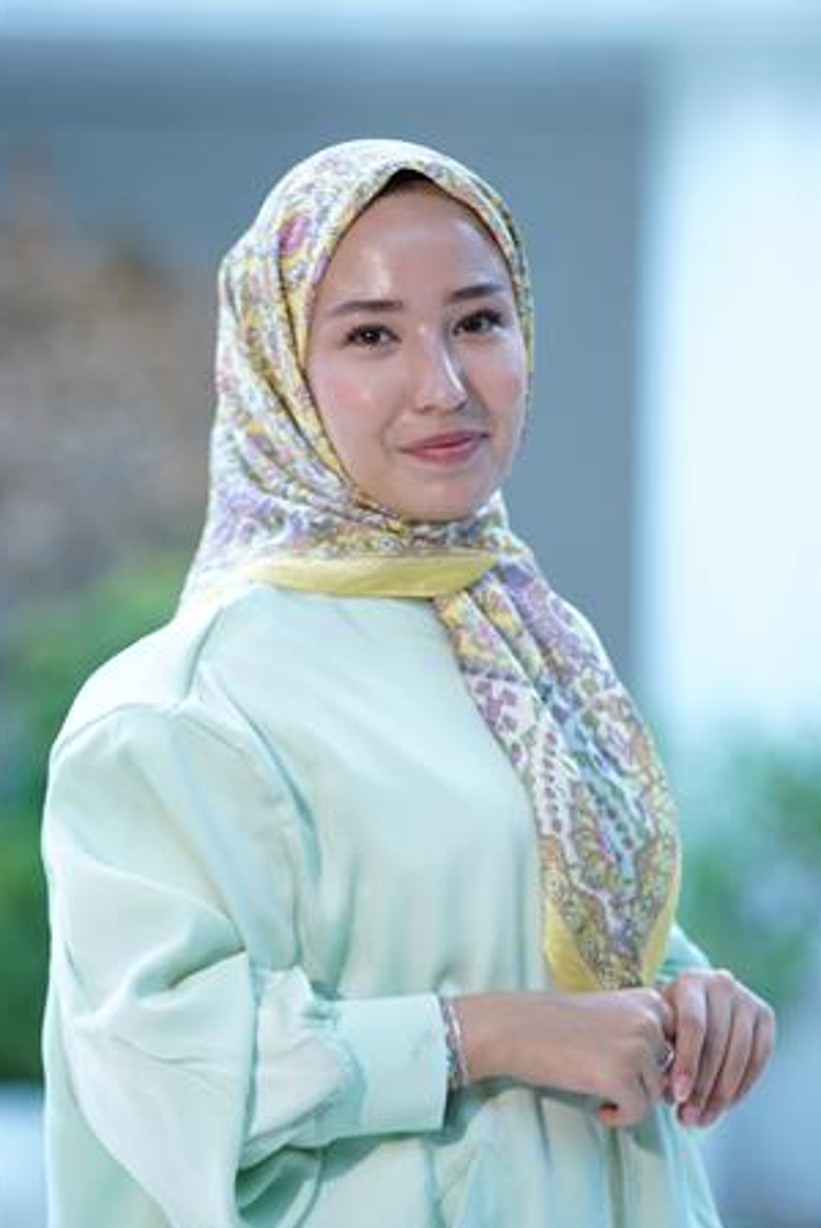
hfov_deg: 8.9
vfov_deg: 13.2
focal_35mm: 155
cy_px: 613
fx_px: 5294
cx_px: 410
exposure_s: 1/200
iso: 640
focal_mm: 150
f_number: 2.8
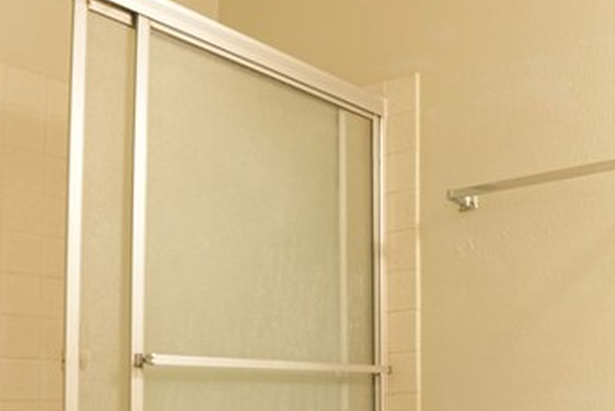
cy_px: 363
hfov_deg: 38.8
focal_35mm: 48
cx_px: 527
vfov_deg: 27.2
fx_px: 821
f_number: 8
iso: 100
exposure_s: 1/1.25
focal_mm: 16
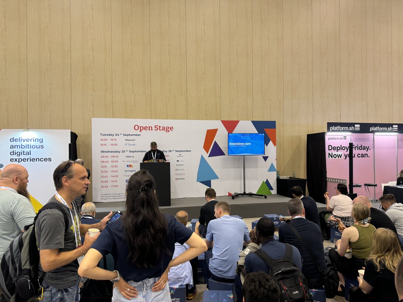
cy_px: 151
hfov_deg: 71.6
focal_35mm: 24
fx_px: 279
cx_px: 202
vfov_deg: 56.8
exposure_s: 1/50
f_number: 1.78
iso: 160
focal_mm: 6.76
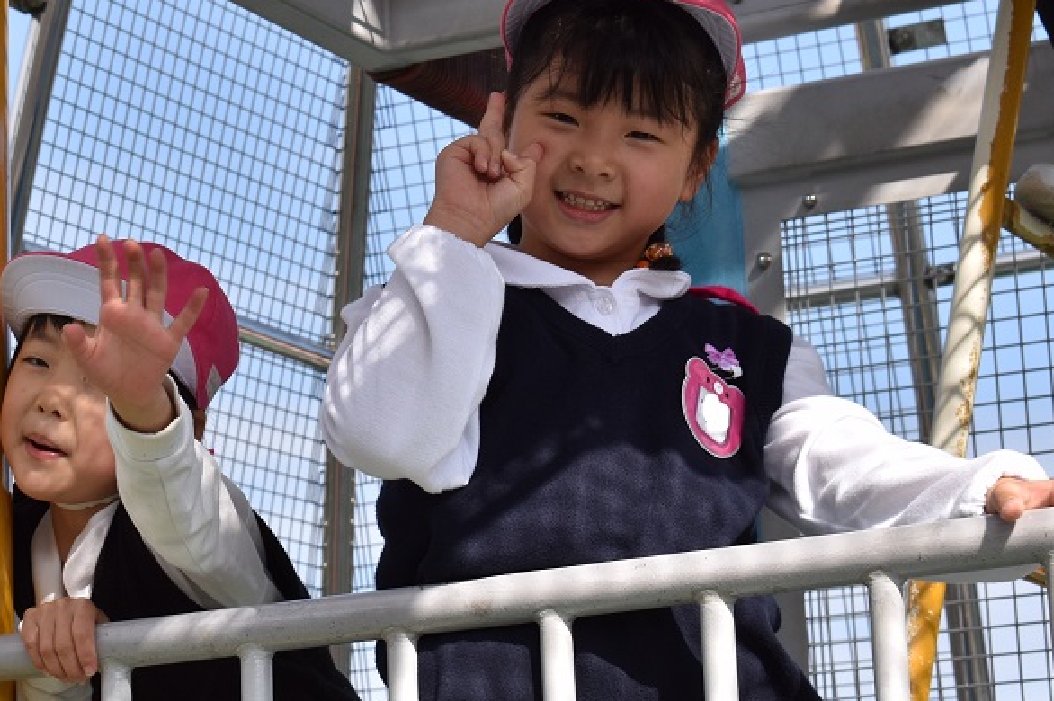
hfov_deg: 16.1
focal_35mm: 127
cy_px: 241
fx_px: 3709
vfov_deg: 10.8
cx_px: 259
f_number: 10
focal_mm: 55
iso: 200
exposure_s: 1/400
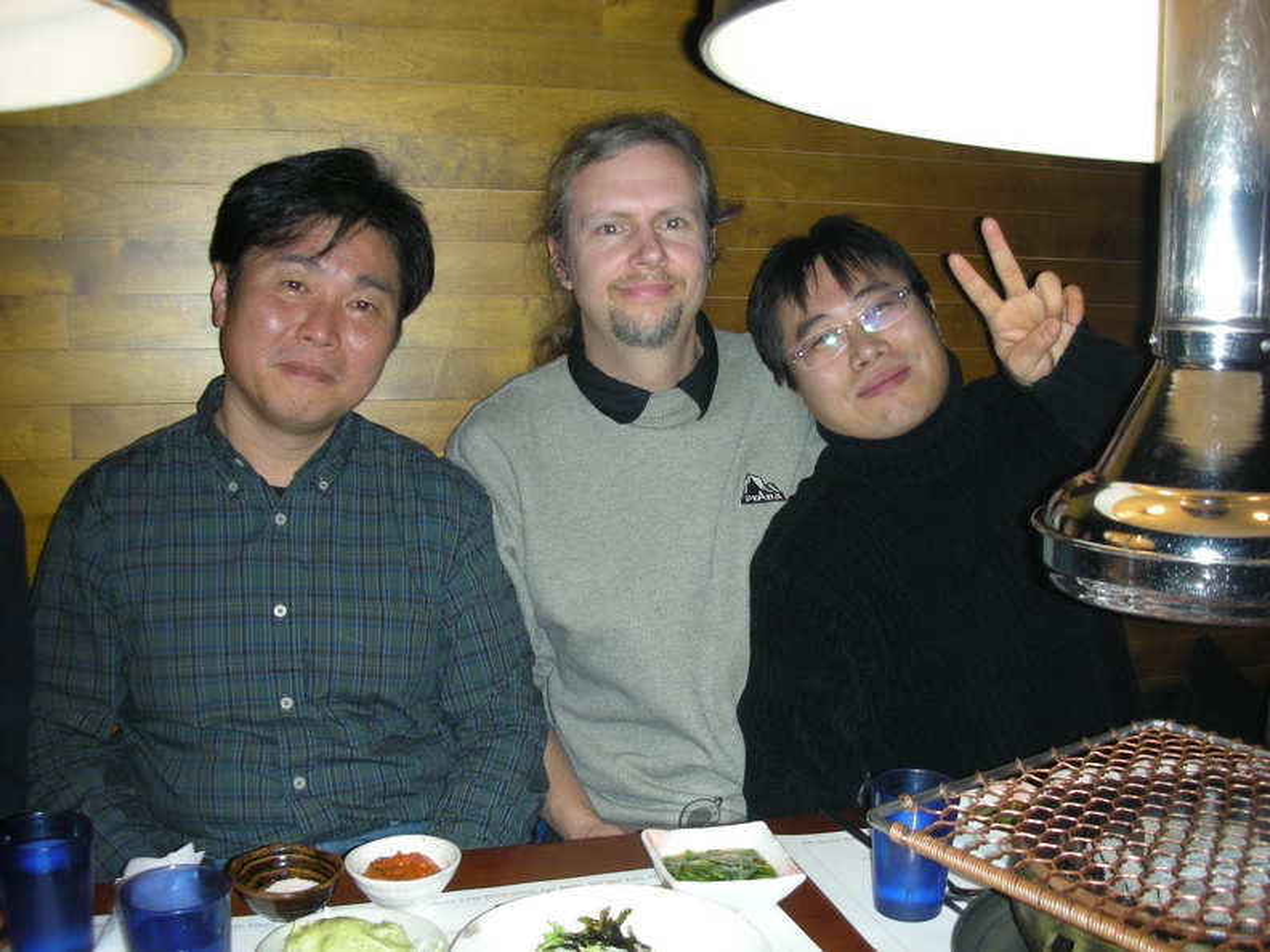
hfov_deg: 52.6
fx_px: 1284
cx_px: 635
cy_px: 476
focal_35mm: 35
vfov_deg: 40.7
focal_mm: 5.8
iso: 69
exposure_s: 1/60
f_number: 2.8
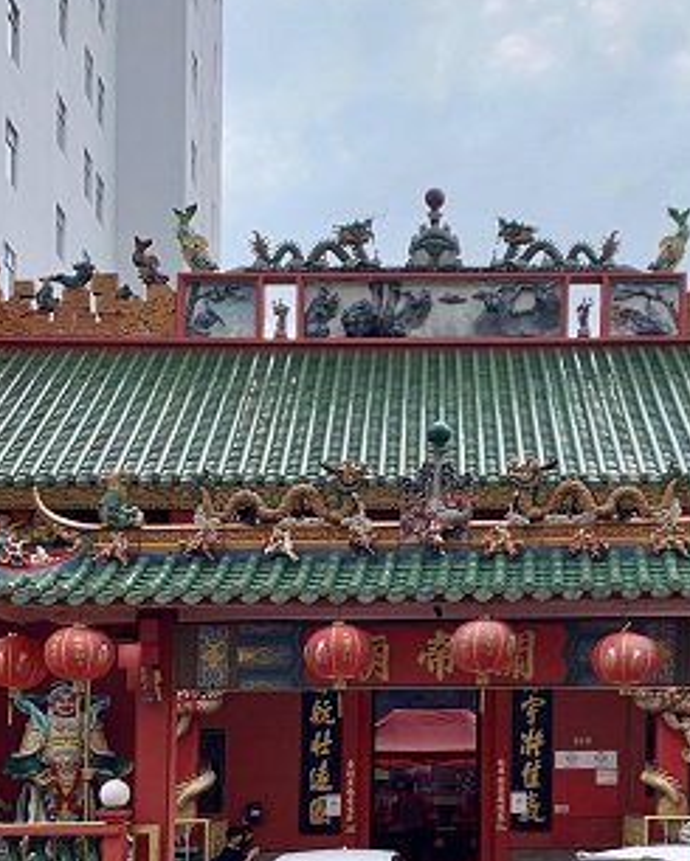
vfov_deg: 32.3
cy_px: 542
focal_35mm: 58
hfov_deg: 26.2
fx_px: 1480
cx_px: 428
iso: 25
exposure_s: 1/911
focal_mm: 4.25
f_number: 1.8
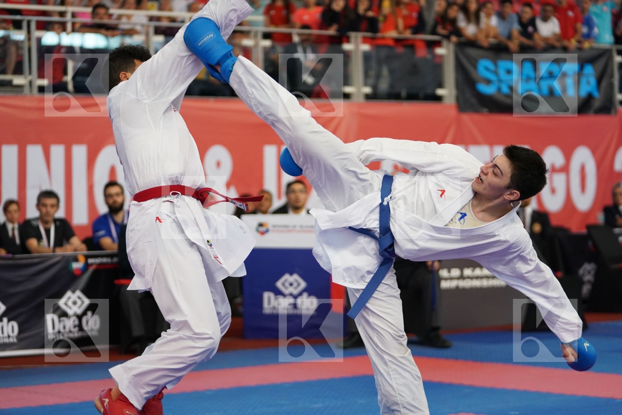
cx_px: 311
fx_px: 1745
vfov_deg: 13.6
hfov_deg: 20.2
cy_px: 208
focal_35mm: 101
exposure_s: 1/1000
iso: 2500
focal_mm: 101
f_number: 2.8
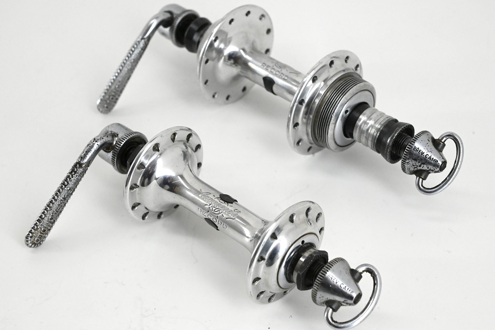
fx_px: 962
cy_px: 165
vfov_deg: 19.4
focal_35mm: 70
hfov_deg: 28.9
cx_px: 248
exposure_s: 1/640
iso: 10000
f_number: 13
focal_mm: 70
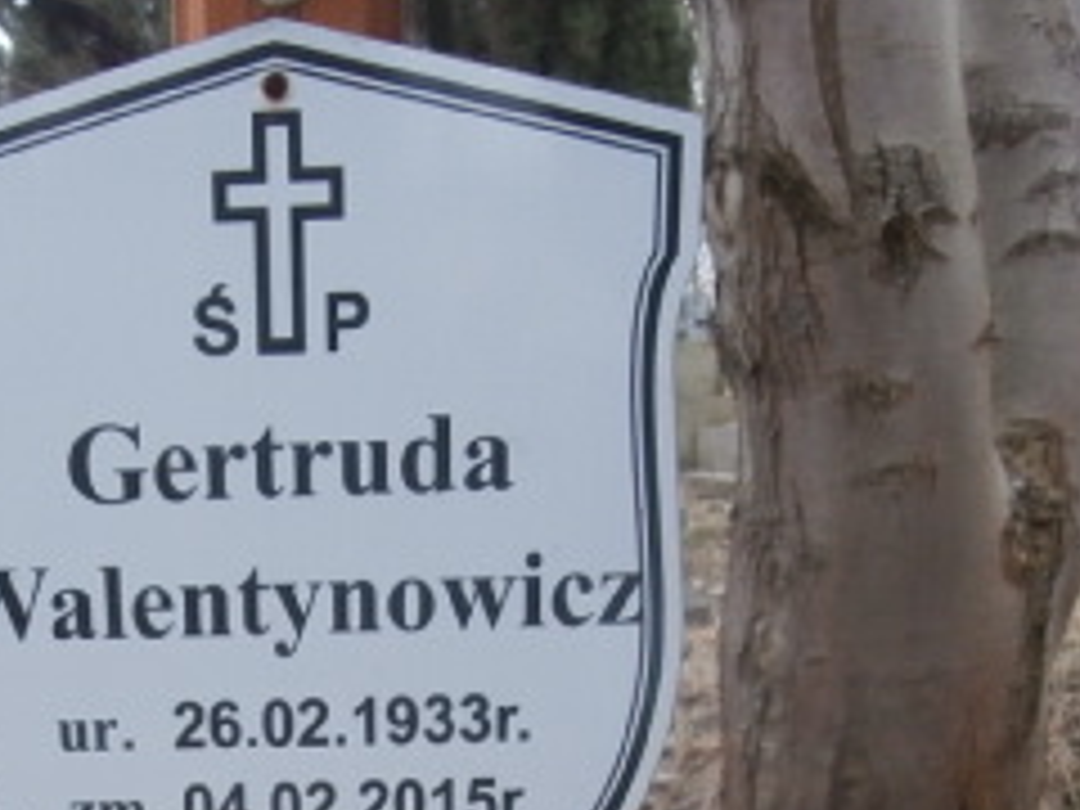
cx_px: 184
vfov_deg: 21.1
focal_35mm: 64
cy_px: 1012
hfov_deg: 29.4
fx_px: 1997
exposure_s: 1/80
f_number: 3
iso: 100
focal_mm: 4.2
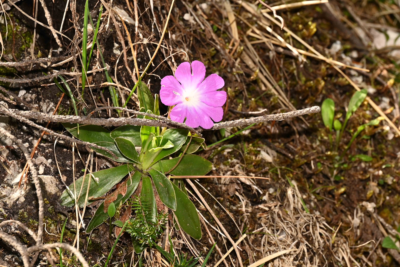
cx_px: 200
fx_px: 1167
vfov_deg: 13.0
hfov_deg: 19.5
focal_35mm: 105
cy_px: 134
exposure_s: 1/200
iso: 100
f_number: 7.1
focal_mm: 105
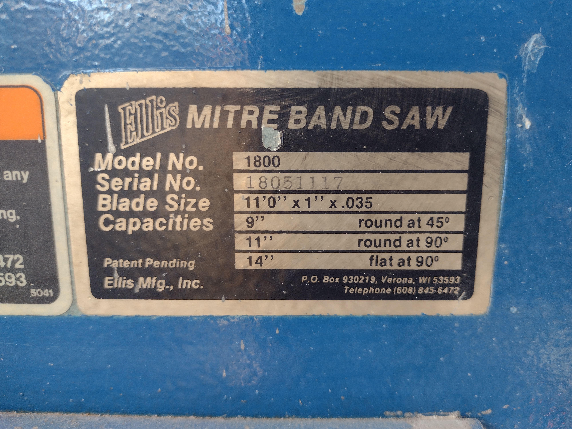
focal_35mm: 27
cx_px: 286
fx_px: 446
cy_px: 214
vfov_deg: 51.4
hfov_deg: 65.3
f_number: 1.7
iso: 128
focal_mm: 4.71
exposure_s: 1/60
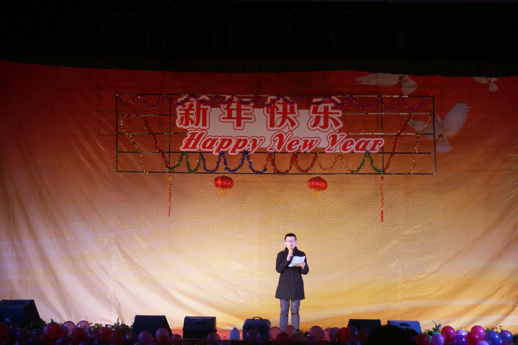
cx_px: 259
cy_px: 172
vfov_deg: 16.6
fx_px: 1187
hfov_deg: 24.6
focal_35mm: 82
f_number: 5.6
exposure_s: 1/100
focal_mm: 55
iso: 200
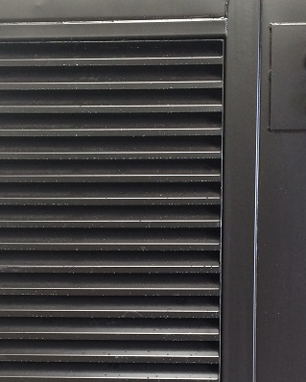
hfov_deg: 26.2
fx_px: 656
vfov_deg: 31.4
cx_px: 124
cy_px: 319
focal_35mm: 58
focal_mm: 4.15
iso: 160
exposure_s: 1/33
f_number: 2.2
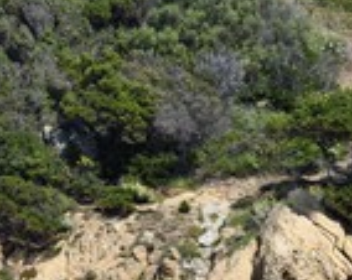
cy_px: 161
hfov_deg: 4.6
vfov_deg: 3.7
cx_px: 185
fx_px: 4346
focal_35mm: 418
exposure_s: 1/400
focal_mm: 150
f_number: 10
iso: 200
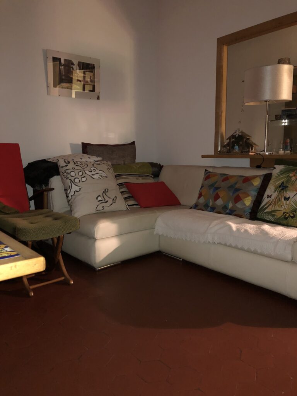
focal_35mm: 28
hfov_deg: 49.7
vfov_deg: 63.4
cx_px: 148
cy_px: 198
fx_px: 320
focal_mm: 3.99
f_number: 1.8
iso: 250
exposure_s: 1/4
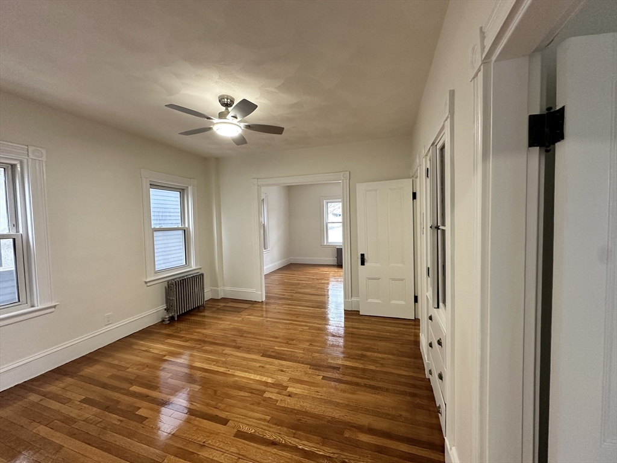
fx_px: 250
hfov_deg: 102.1
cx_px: 308
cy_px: 232
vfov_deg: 85.7
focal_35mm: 14
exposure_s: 1/60
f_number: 2.2
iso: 250
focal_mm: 2.22
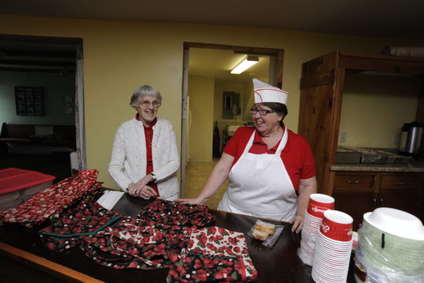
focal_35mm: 18
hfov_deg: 90.0
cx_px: 212
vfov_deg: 67.4
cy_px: 142
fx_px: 212
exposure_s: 1/50
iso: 640
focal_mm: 18
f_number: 10
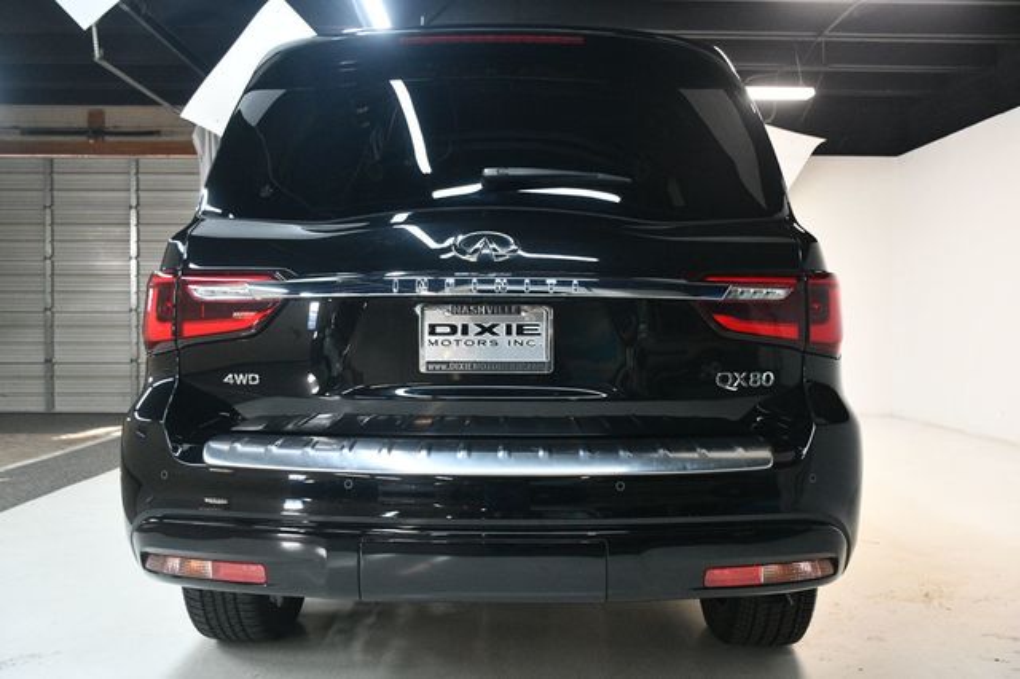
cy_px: 340
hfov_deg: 57.2
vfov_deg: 39.9
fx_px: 934
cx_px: 510
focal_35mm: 33
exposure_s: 1/125
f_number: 3.5
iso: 2800
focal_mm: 22
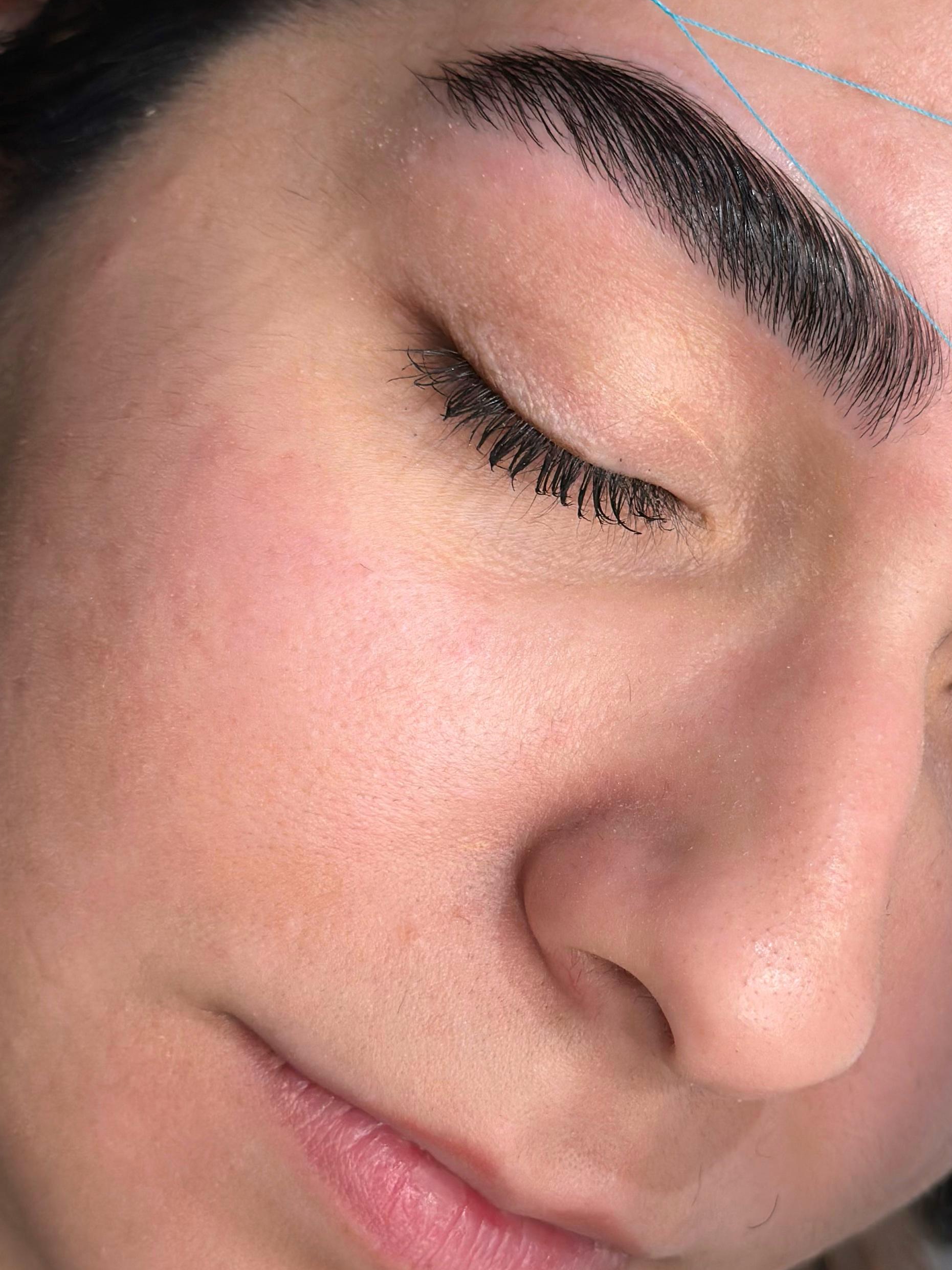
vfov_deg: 25.0
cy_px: 684
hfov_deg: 18.9
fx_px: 2860
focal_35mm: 78
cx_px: 602
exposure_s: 1/100
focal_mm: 6.86
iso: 125
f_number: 1.78
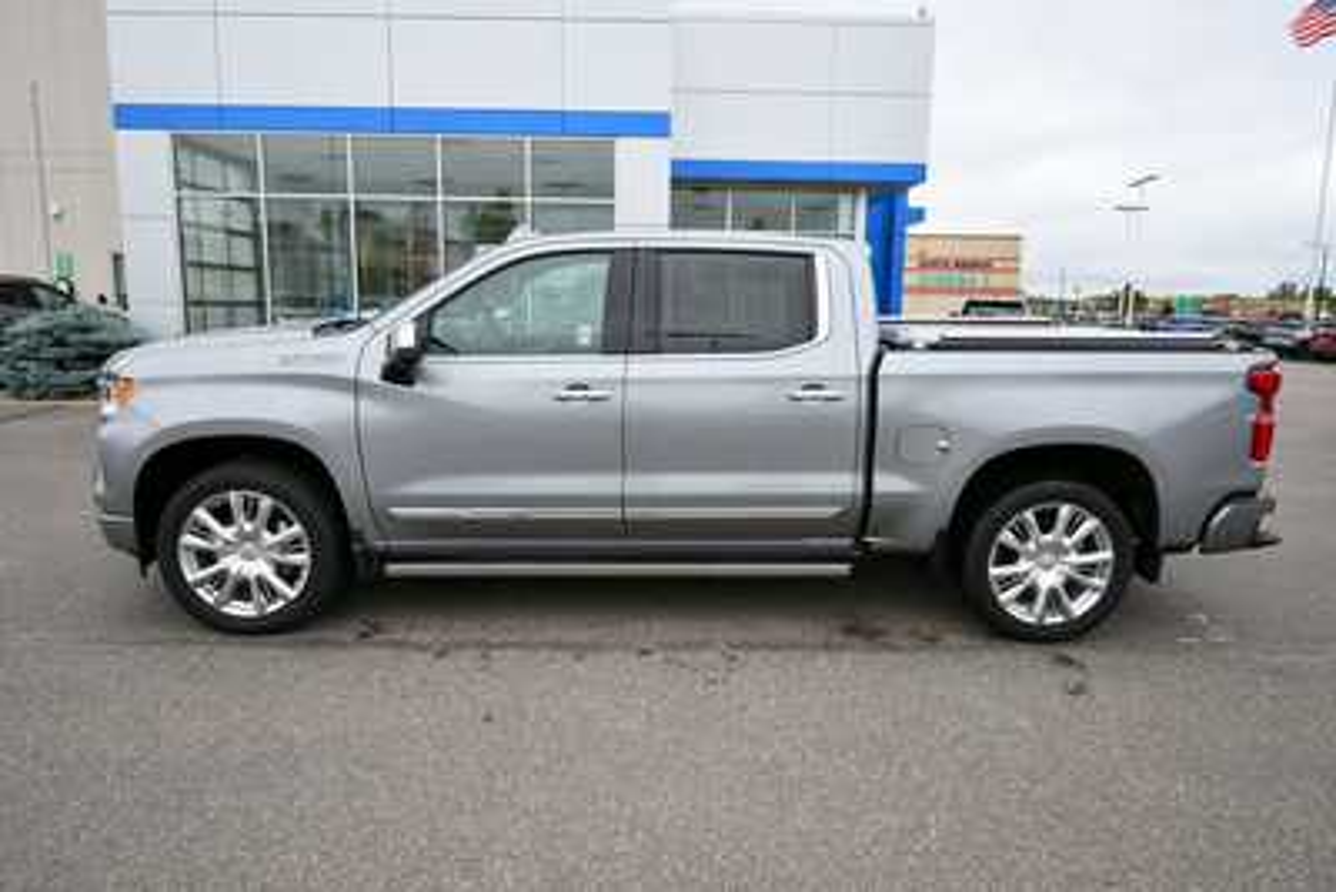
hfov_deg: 78.6
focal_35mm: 22
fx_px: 817
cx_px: 668
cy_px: 446
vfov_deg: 57.3
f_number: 5.6
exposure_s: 1/250
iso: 250
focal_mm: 15
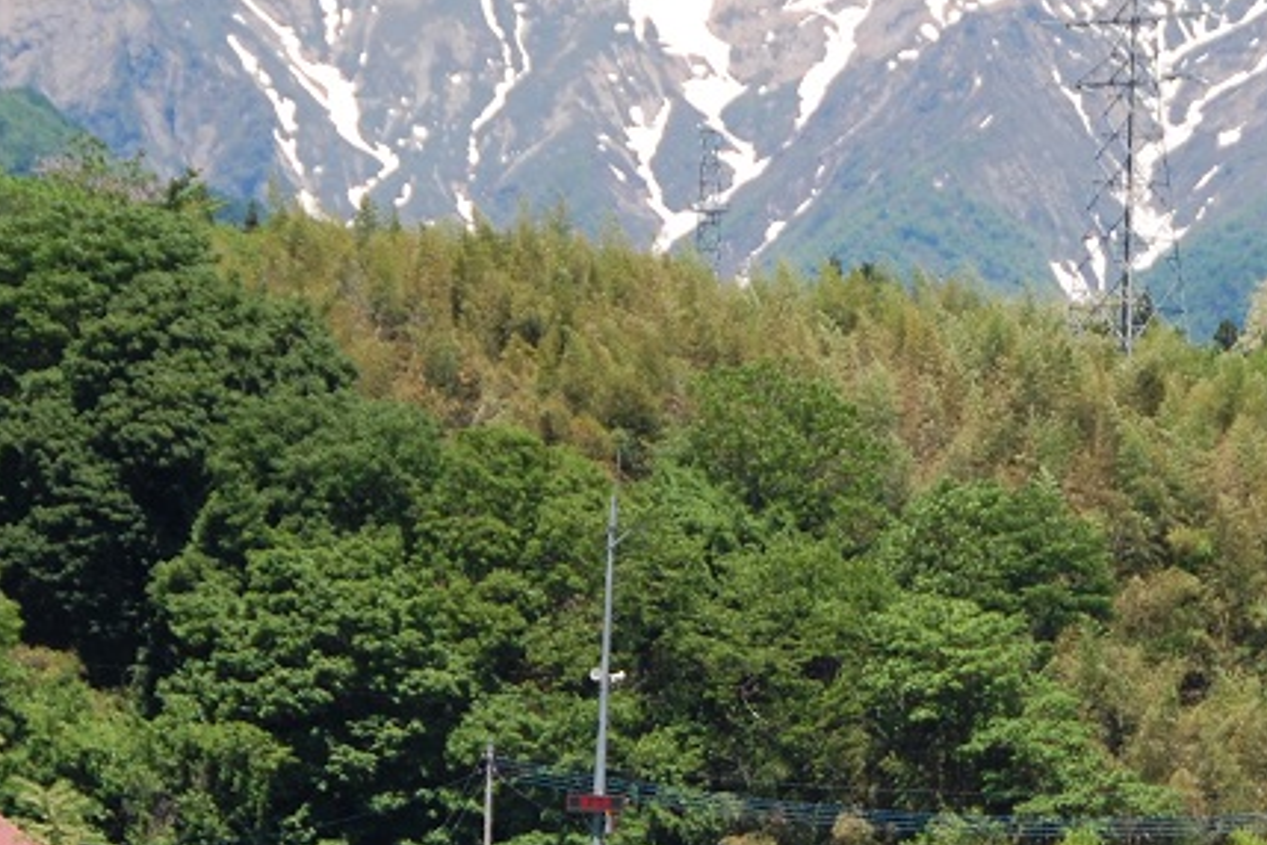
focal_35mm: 258
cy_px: 579
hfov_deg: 8.0
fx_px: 9079
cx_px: 942
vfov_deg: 5.3
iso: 400
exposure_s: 1/1000
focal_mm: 82
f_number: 5.6
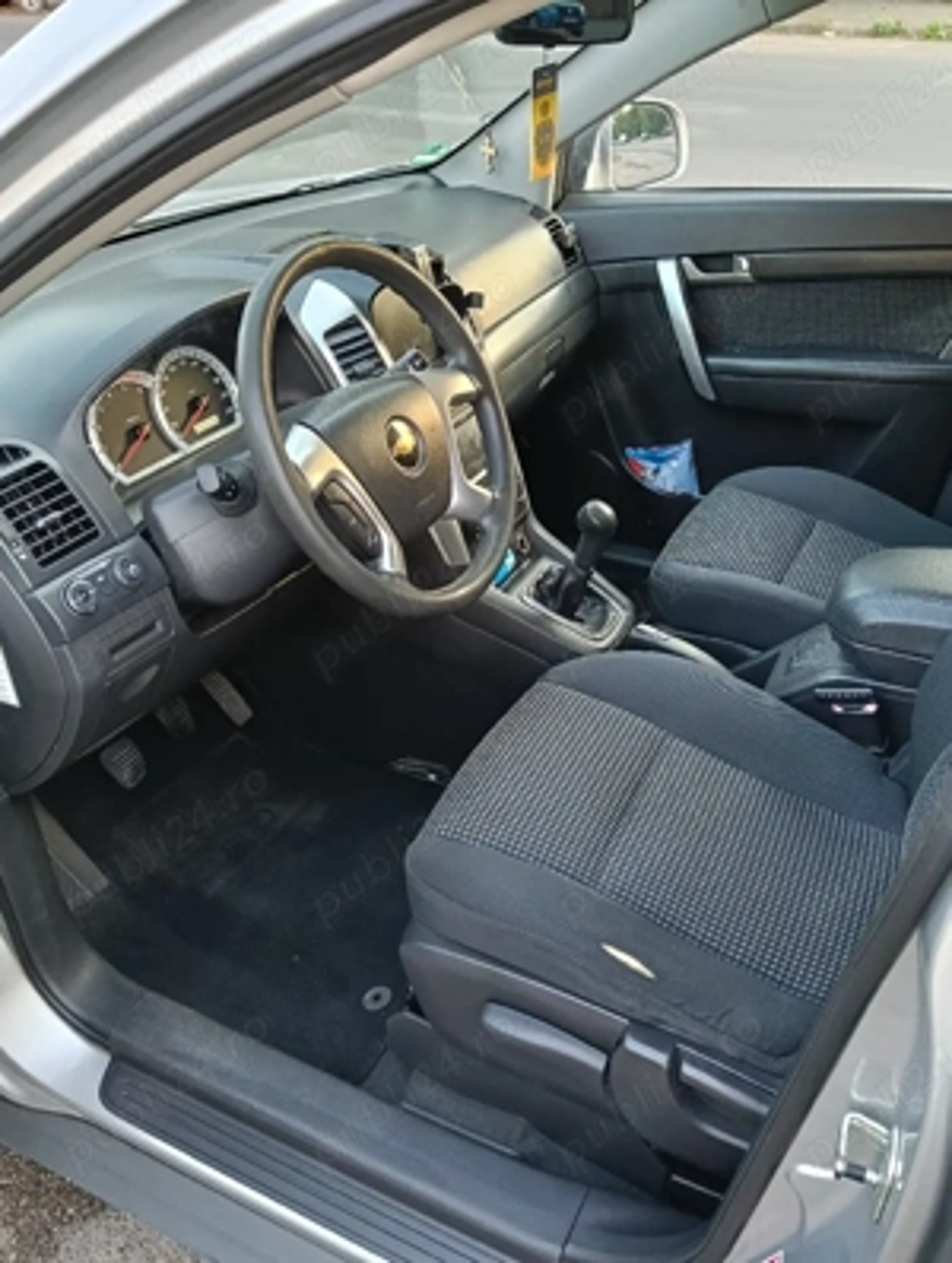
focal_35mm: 27
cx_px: 476
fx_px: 987
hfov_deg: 51.5
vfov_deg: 65.2
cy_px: 632
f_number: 1.8
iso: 400
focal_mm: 3.98
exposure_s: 1/33.3
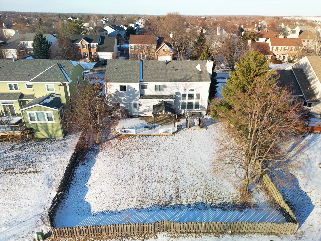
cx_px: 160
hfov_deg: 71.6
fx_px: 223
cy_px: 120
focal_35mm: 24
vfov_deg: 56.8
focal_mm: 6.72
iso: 140
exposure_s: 1/640
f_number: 1.7
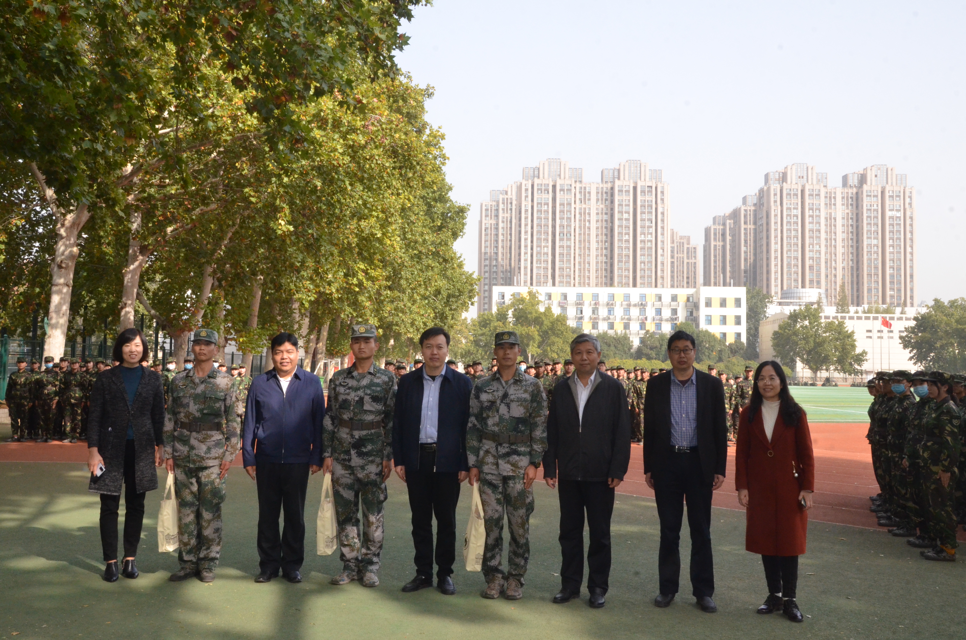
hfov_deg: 57.3
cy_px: 320
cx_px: 483
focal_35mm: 33
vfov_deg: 39.8
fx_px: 884
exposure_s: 1/250
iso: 1600
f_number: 22
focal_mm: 22
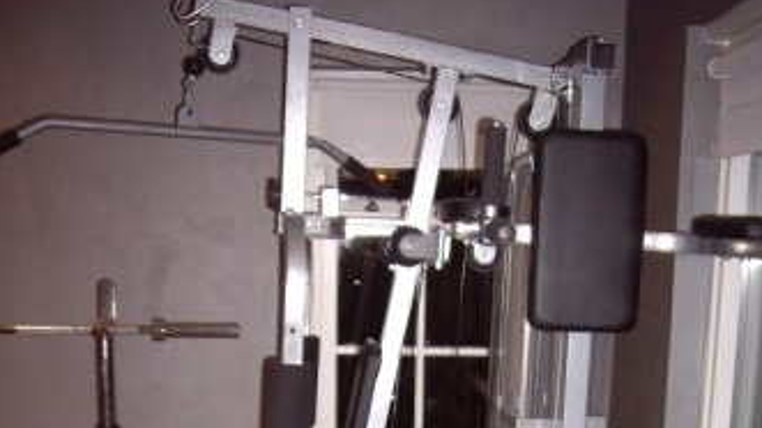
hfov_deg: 37.2
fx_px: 1131
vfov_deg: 20.2
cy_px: 506
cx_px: 382
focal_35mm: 56
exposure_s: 1/40
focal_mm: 6.2
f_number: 2.7
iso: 200
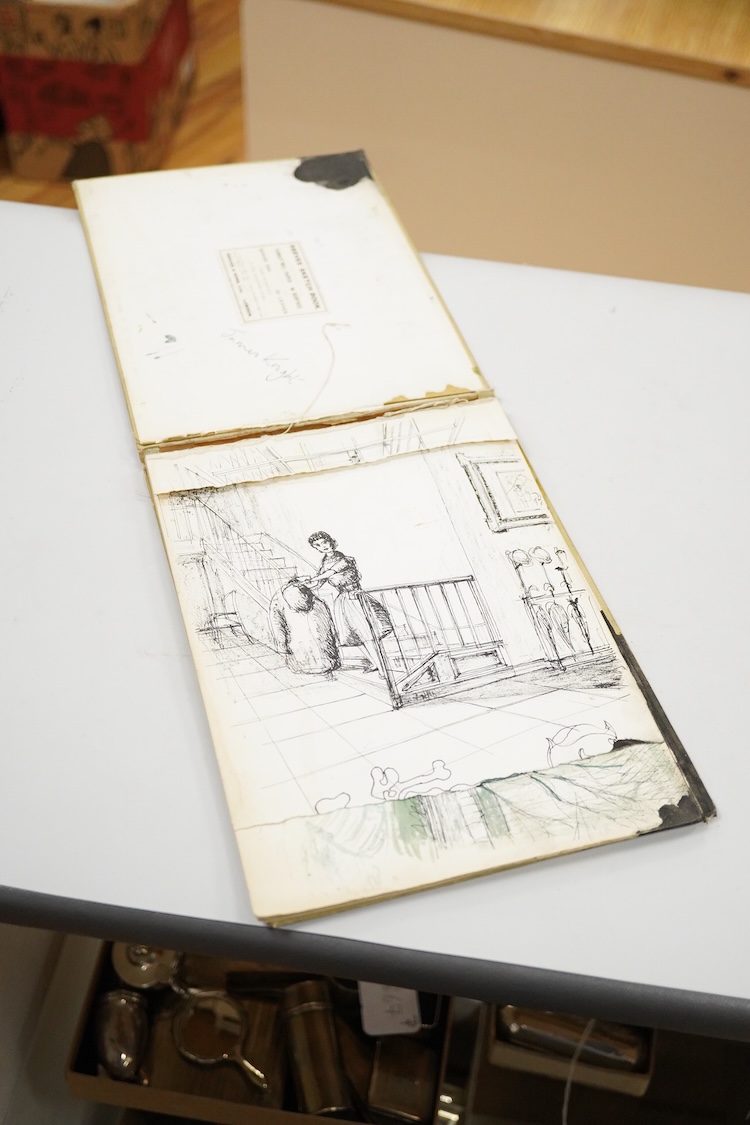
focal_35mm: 45
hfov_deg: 29.9
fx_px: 1406
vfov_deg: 43.6
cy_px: 562
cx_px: 375
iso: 2500
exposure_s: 1/500
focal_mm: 30
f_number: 3.5
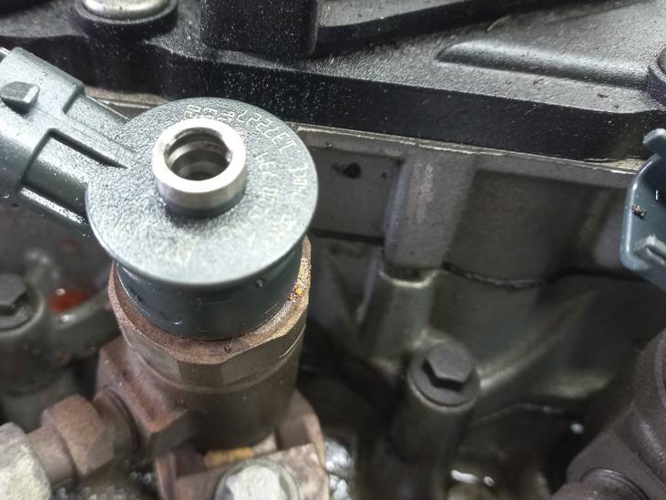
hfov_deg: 52.1
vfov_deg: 40.7
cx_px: 256
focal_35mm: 35
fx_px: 674
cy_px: 246
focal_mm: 4.6
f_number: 1.8
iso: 320
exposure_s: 1/33.3
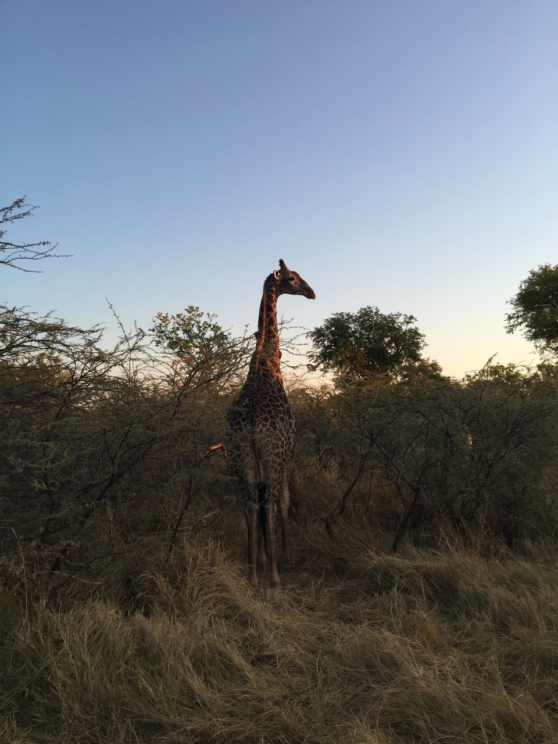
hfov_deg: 48.2
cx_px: 279
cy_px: 372
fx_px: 623
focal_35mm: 29
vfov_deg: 61.7
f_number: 2.2
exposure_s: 1/314
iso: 32
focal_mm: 4.15
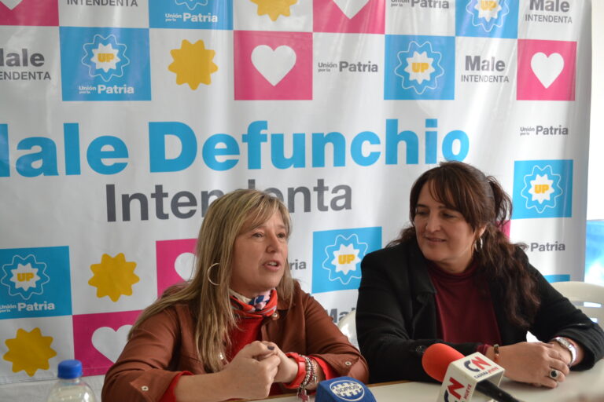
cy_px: 201
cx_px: 302
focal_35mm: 44
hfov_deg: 45.0
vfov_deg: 30.8
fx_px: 730
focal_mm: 29
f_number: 4.5
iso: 500
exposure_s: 1/60
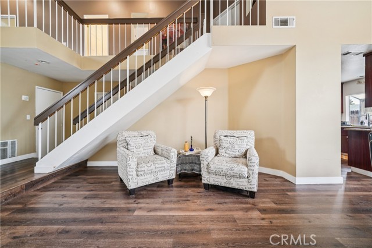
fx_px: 145
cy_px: 124
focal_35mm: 14
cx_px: 186
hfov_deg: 104.3
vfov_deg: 81.1
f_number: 8
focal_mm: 14
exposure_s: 1/10
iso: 400
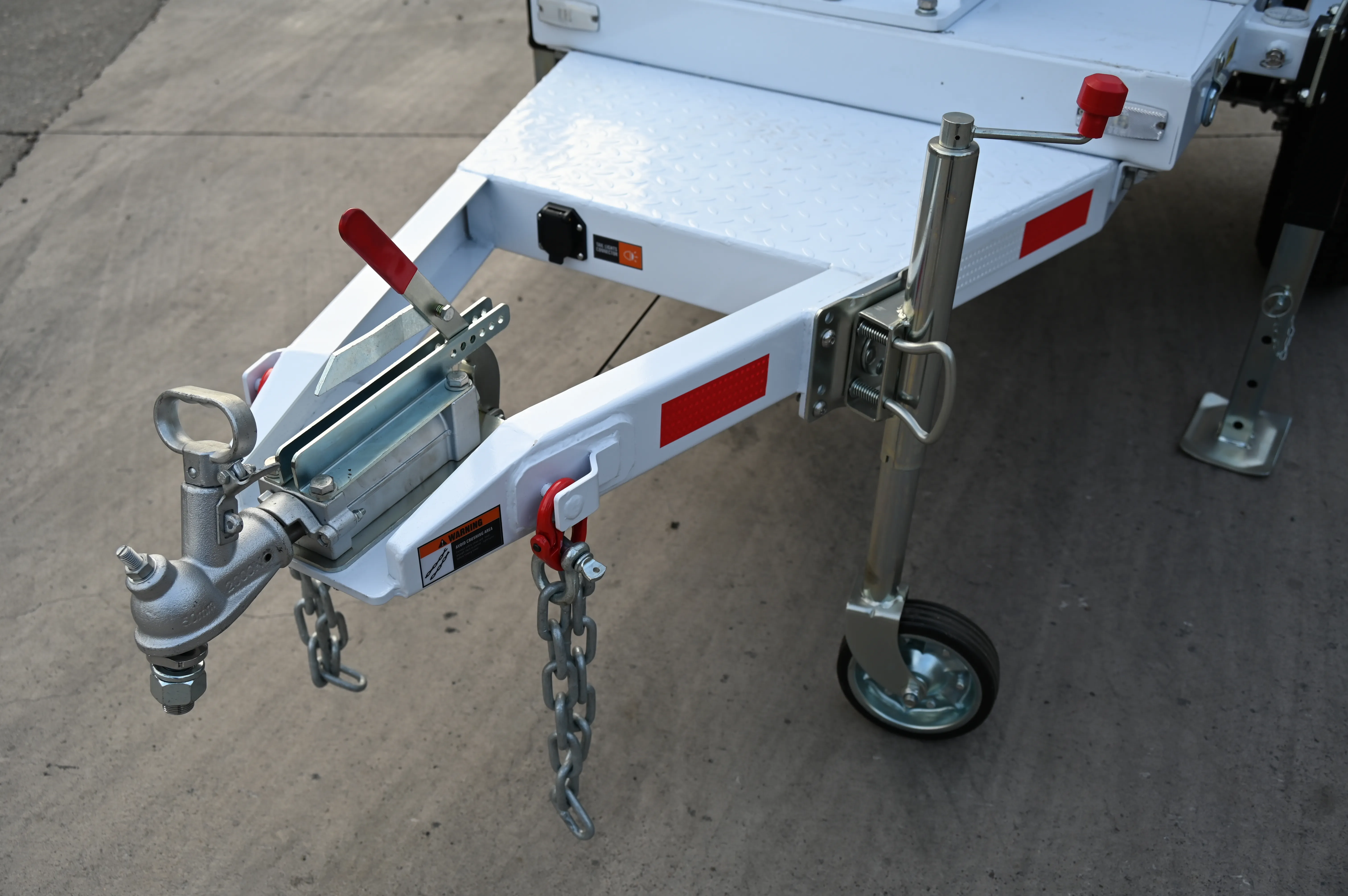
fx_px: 1254
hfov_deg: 56.5
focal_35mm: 34
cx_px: 674
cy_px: 448
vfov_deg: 39.4
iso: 160
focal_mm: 33.5
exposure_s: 1/250
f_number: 4.8
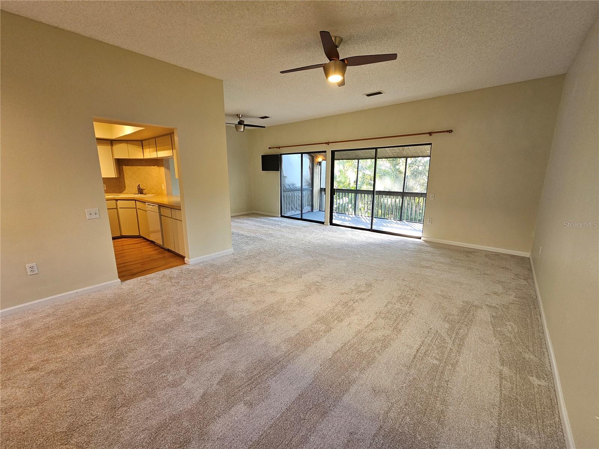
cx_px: 300
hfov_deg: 106.2
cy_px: 224
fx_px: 225
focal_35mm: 13
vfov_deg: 89.9
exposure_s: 1/60
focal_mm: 2.2
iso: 160
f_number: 2.2
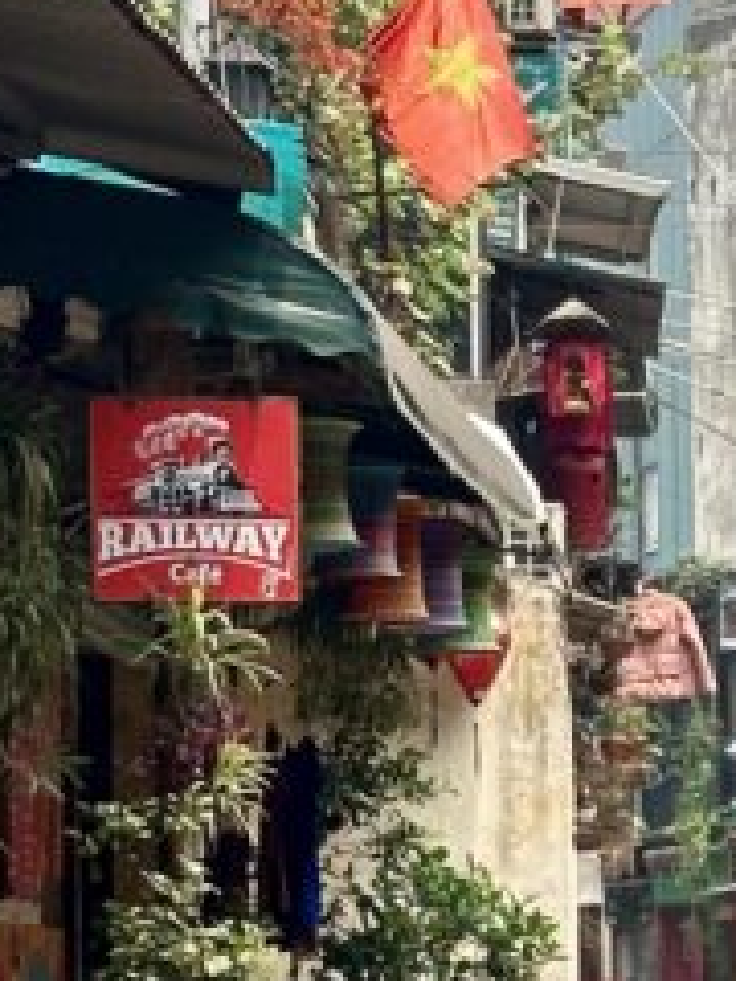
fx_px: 5812
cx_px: 1214
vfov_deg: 9.6
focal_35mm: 205
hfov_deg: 7.1
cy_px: 1055
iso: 64
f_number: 1.78
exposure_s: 1/935
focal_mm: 6.86
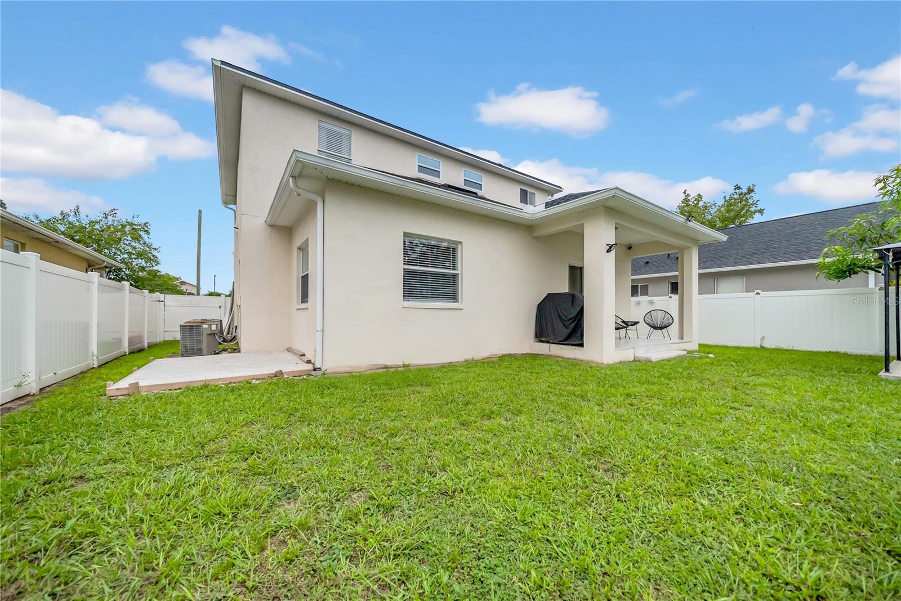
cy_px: 300
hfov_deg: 112.6
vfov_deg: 90.1
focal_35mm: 12
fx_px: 300
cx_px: 450
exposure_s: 1/6400
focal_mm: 12
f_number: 4
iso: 800
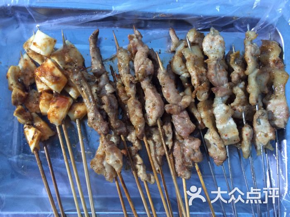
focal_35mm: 29
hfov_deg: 61.7
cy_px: 108
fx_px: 243
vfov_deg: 48.2
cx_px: 145
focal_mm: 4.15
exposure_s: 1/33
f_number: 2.2
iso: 160
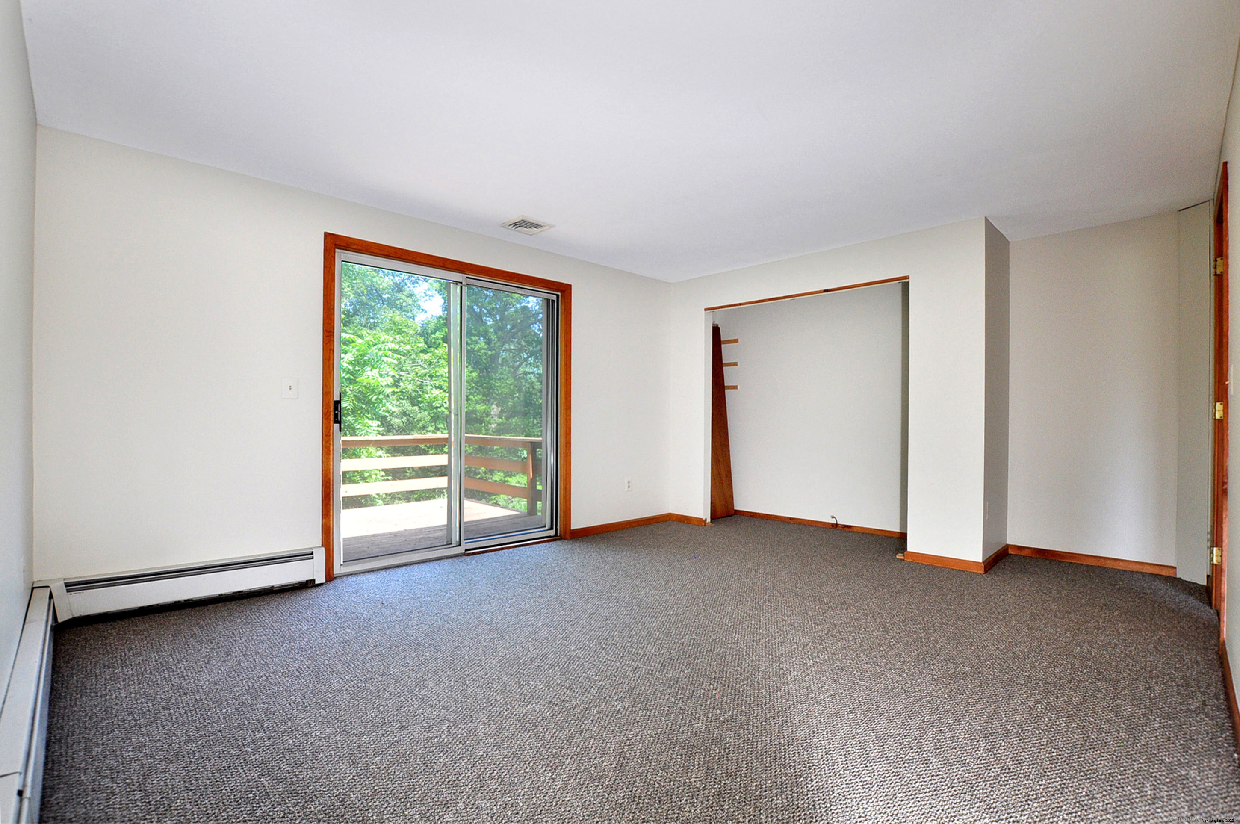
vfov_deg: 77.2
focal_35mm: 15
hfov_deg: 100.5
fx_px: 516
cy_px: 412
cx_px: 620
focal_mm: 10
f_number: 5
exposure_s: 1/100
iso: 500
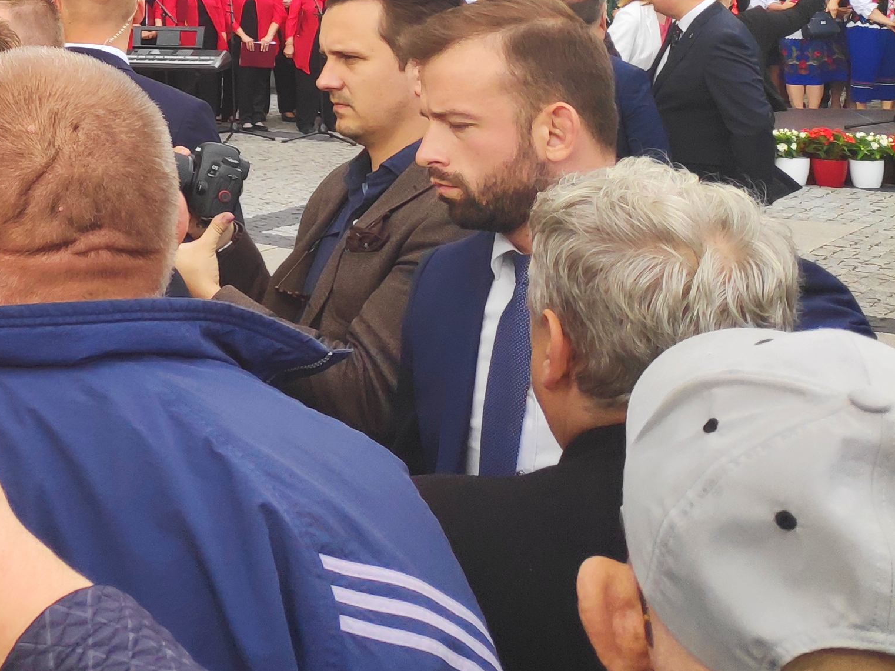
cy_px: -84
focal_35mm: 53
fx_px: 1370
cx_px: -288
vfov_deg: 25.3
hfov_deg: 28.9
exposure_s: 1/591
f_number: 1.9
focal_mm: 3.94
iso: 100
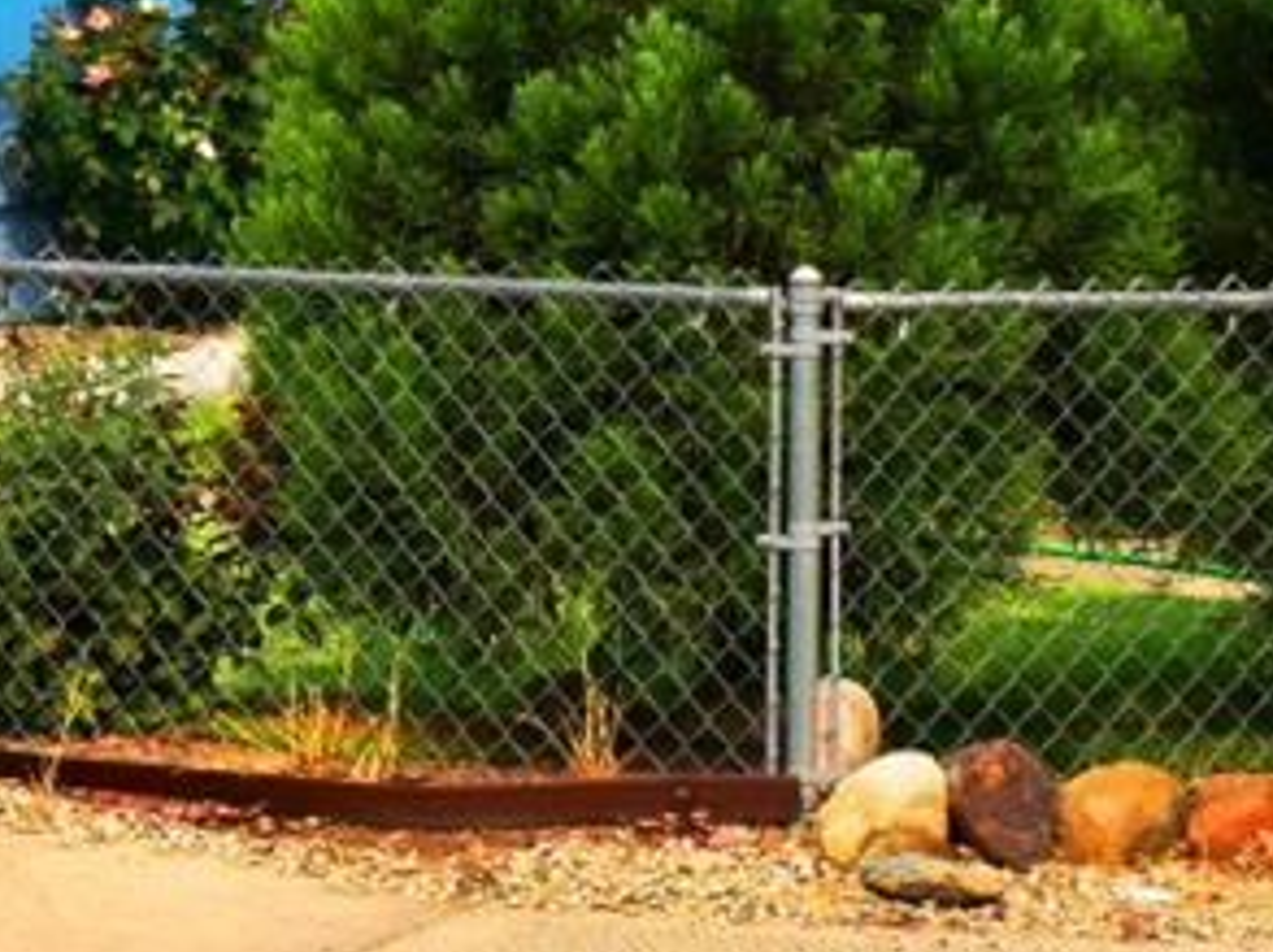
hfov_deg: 9.3
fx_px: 7603
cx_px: -673
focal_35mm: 207
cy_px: -178
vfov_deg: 7.1
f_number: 11
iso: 400
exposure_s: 1/500
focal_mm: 28
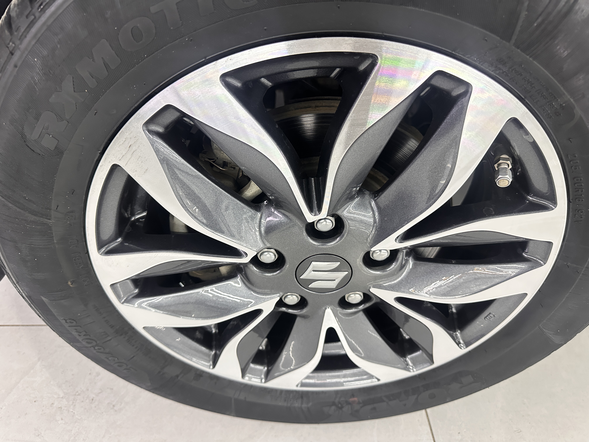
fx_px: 408
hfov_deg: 71.6
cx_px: 294
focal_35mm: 24
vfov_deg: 56.8
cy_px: 221
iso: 640
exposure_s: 1/50
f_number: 1.78
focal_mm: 6.86
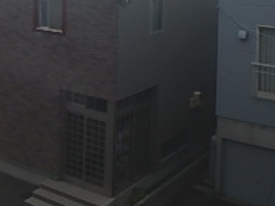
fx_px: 516
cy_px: -51
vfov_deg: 20.8
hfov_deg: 29.6
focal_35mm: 65
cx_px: 92
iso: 125
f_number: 6
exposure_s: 1/500
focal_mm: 3.7
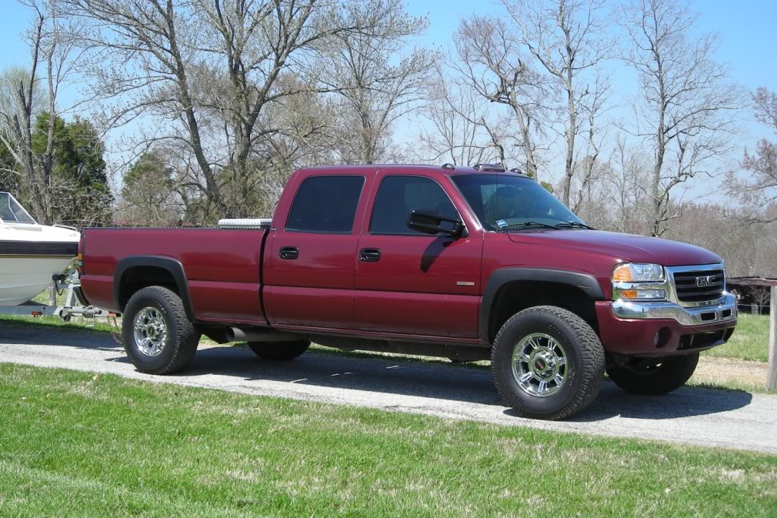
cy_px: 282
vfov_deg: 23.4
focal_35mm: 58
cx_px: 385
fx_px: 1252
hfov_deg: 34.5
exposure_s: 1/346
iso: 50
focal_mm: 9.1
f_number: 3.6
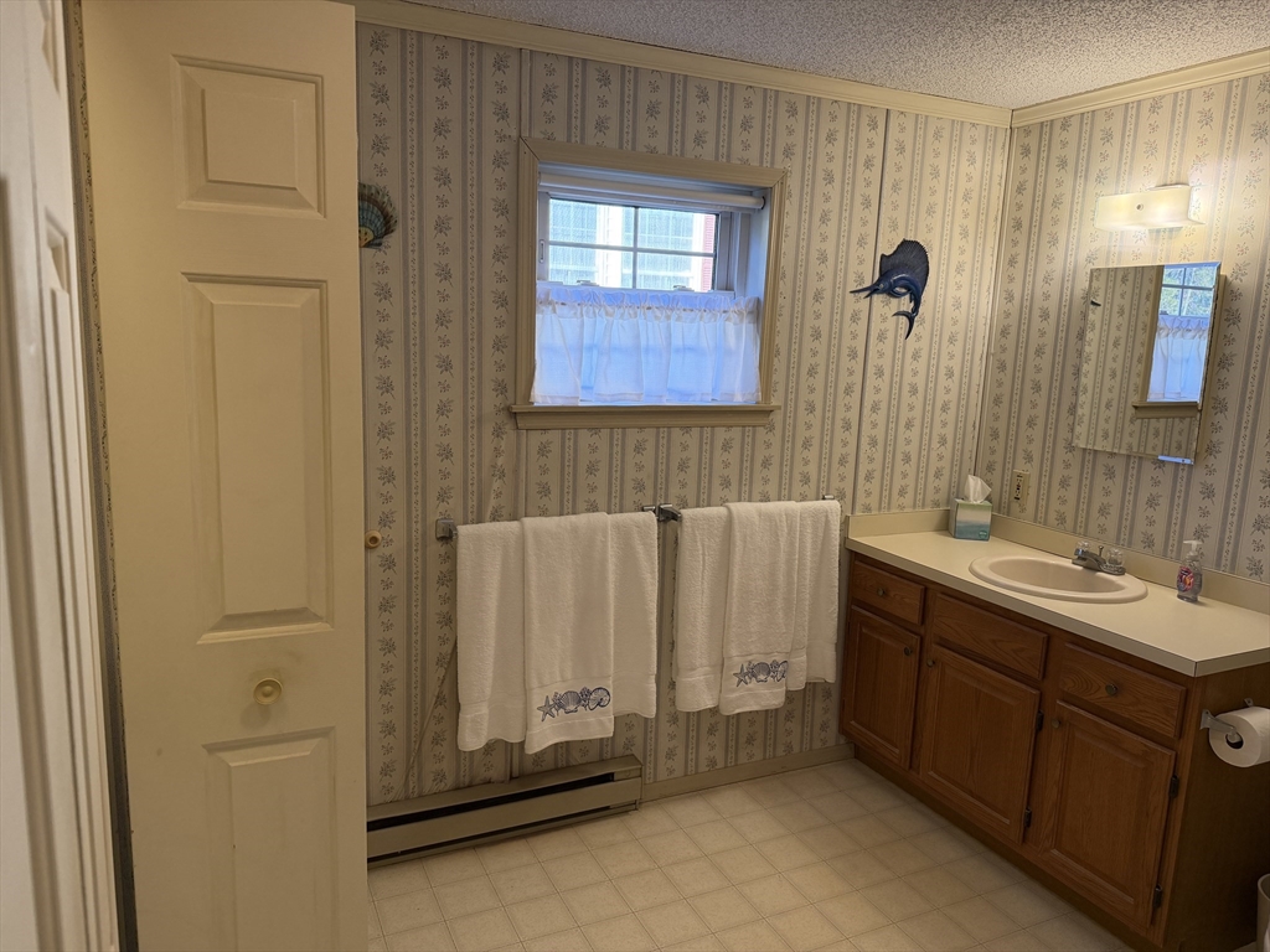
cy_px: 476
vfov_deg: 56.8
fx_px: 881
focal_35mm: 24
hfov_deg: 71.6
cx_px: 635
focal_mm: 6.76
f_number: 1.78
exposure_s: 1/120
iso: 250
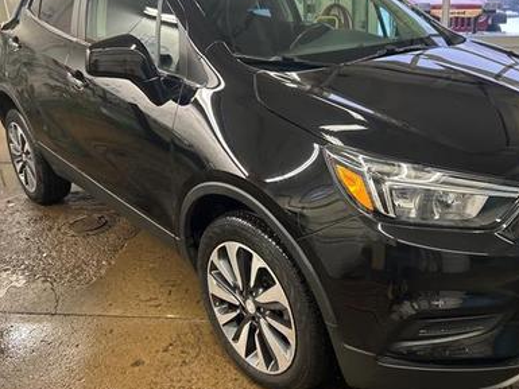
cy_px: 168
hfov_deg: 53.5
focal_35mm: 34
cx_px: 317
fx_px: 510
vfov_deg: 41.7
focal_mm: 5.7
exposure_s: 1/60
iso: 250
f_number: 1.5
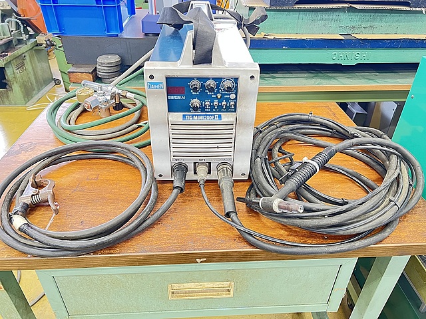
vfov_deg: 53.1
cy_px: 160
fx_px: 320
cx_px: 213
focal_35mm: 26
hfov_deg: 67.3
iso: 400
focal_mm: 5.7
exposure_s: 1/33
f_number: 1.5
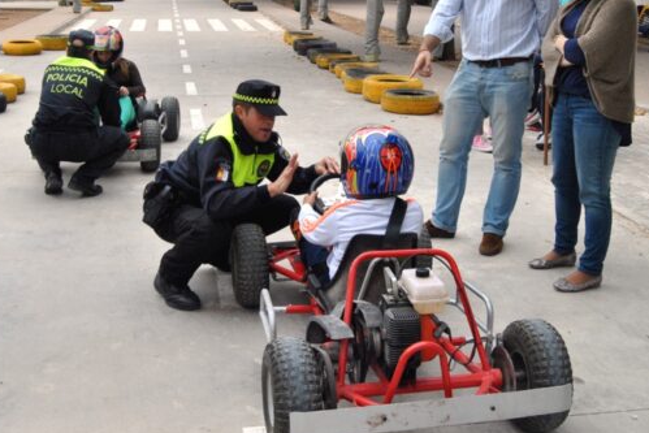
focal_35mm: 46
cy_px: 166
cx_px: 330
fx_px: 829
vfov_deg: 29.2
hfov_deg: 42.7
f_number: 10
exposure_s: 1/250
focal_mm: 22
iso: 800
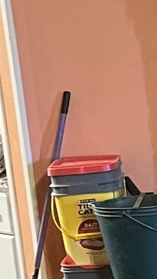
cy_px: 336
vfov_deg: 12.0
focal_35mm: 176
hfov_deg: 6.0
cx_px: 572
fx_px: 1301
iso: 640
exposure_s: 1/40
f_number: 1.6
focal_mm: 5.1
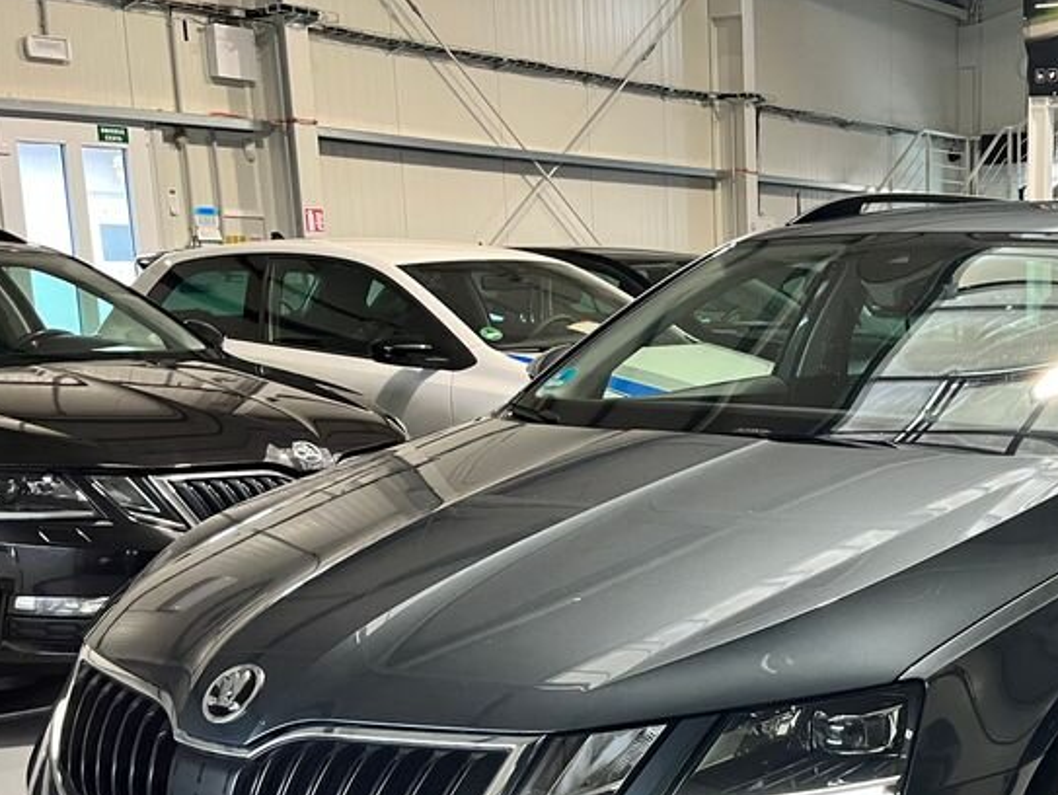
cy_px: 604
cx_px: 924
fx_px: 1499
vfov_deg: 29.2
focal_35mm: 49
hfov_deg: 36.8
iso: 160
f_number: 1.6
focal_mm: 5.1
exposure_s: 1/60
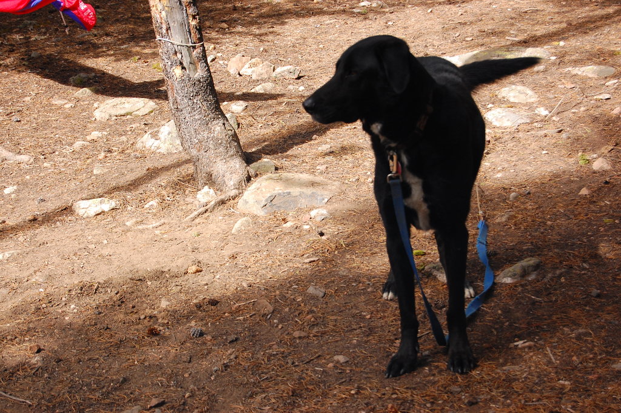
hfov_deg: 24.6
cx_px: 310
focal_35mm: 82
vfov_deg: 16.5
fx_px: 1422
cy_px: 206
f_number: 8
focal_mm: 55
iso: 400
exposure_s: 1/250
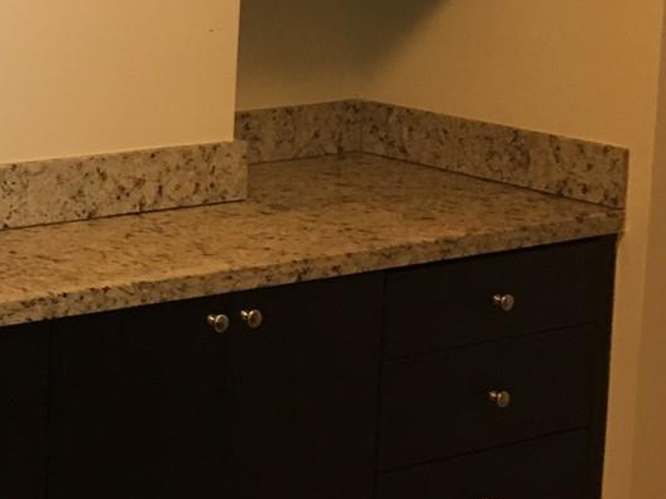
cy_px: 52
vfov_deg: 16.6
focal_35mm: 88
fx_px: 1693
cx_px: -143
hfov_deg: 20.7
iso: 100
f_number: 2.2
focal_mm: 4.15
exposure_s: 1/30
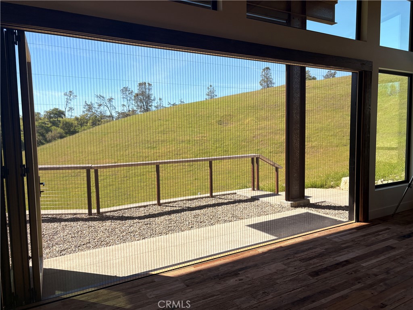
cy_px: 155
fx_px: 310
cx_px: 206
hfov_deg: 67.3
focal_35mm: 26
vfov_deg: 53.1
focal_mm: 5.96
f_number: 1.6
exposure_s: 1/1550
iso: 50
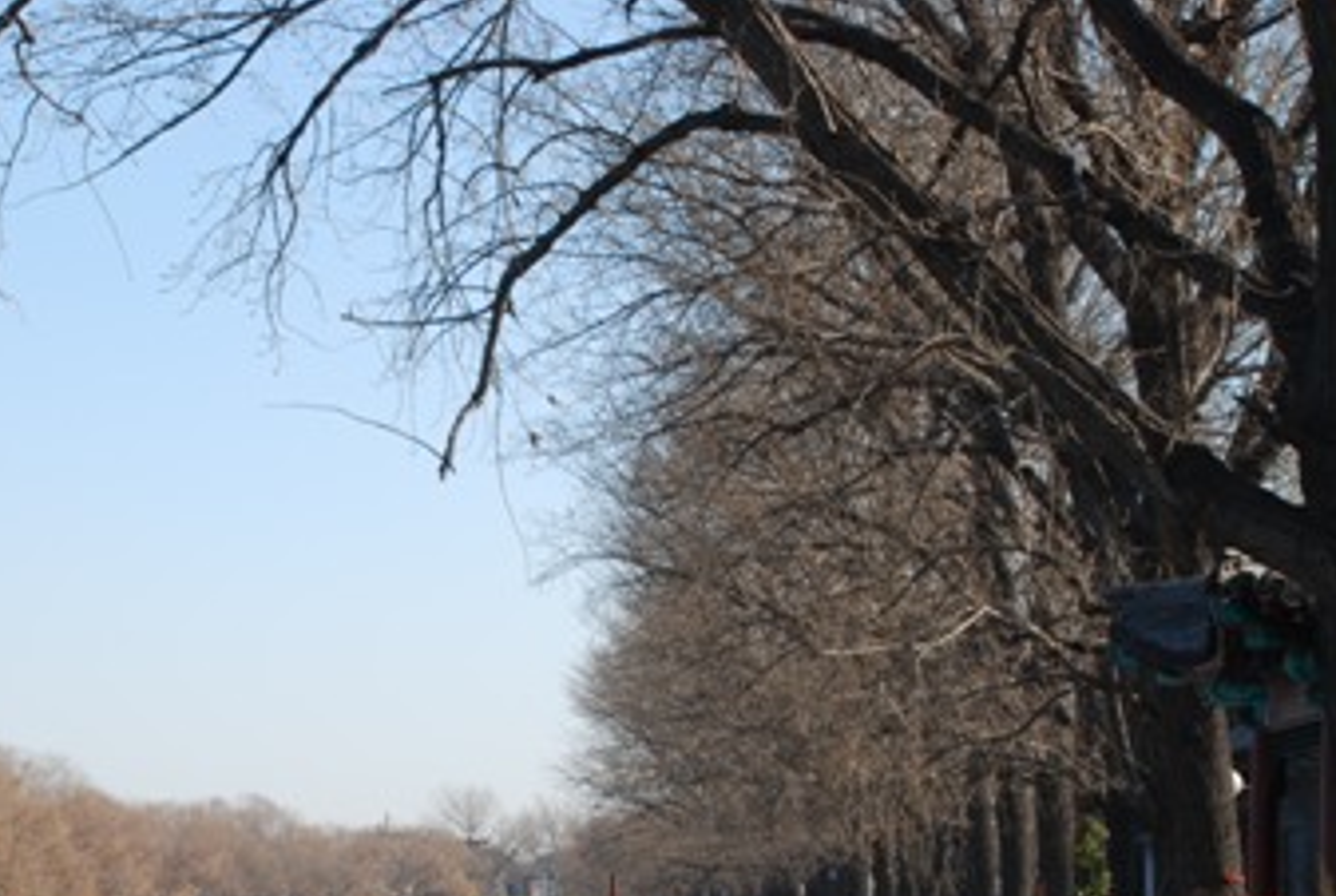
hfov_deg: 20.6
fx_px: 3643
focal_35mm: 98
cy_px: 767
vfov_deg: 13.9
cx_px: 343
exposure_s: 1/25
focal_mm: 38
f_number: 16
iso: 100
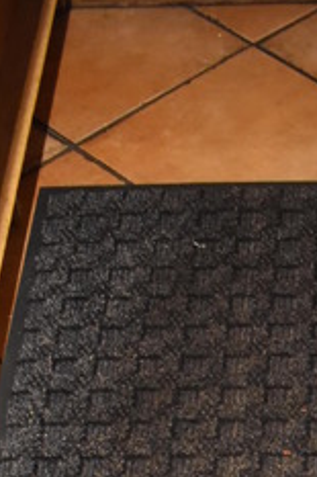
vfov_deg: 15.8
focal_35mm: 106
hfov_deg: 12.4
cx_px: 436
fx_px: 1402
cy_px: 906
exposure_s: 1/30
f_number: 3.5
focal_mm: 18
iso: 2200
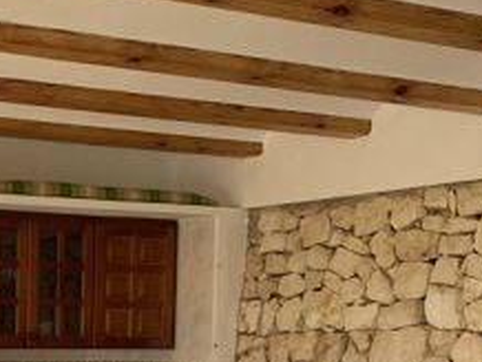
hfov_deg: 22.3
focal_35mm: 84
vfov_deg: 17.0
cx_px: -17
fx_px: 1171
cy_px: 413
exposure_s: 1/693
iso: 32
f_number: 1.8
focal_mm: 4.25
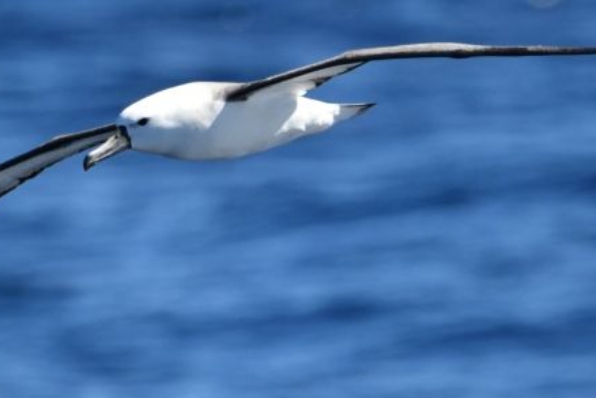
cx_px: 225
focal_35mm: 1096
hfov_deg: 1.9
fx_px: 18143
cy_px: 187
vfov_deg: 1.3
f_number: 6.3
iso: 1400
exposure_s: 1/8000
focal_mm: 600
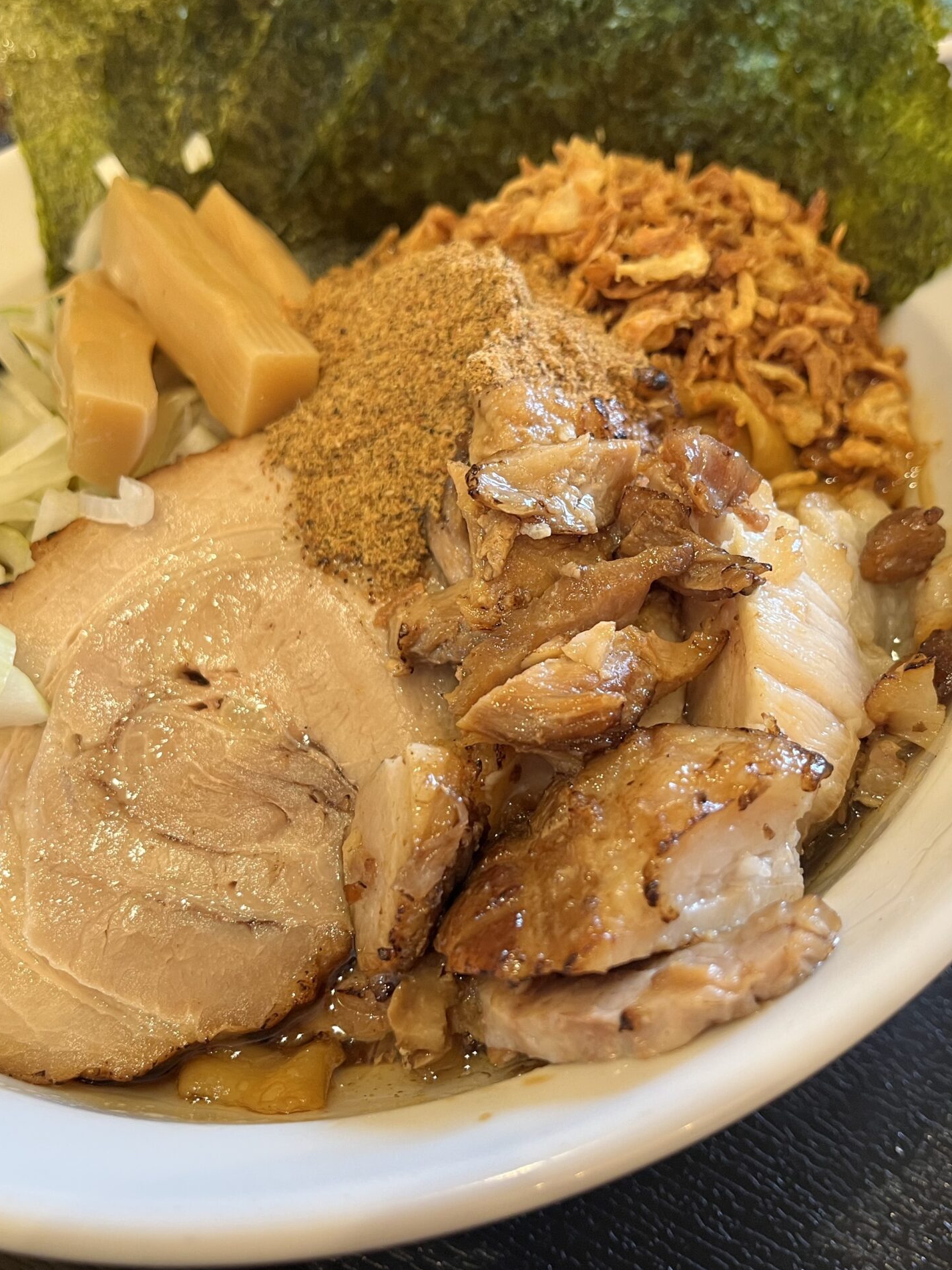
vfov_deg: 52.6
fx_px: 1284
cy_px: 635
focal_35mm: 35
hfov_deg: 40.7
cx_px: 499
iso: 80
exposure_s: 1/50
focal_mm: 5.1
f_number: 1.6
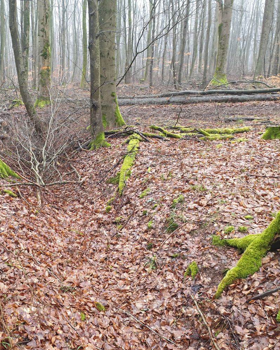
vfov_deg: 52.8
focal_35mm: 34
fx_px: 352
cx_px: 53
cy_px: 176
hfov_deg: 41.4
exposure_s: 1/50
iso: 80
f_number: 2.4
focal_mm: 4.3
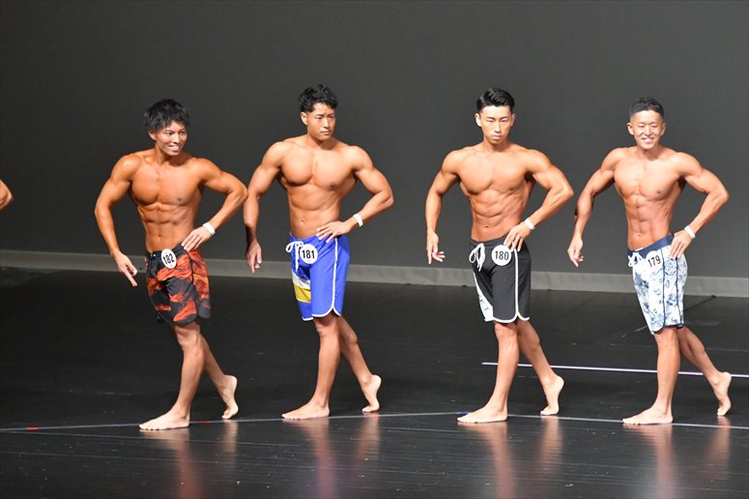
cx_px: 374
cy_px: 250
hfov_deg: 7.6
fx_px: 5615
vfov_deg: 5.1
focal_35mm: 270
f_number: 5.6
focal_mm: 180
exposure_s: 1/400
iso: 9000
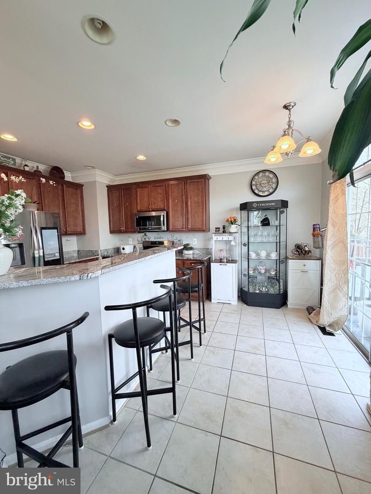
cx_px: 186
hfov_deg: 85.7
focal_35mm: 14
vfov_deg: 102.1
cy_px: 247
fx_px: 200
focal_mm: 2.22
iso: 320
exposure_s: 1/120
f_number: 2.2
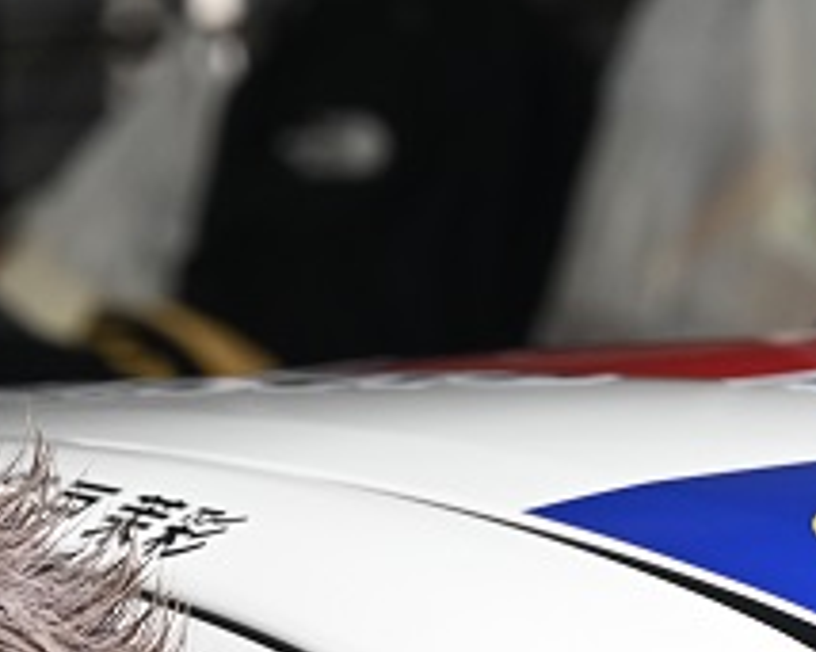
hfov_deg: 2.6
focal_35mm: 741
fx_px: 17887
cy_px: 940
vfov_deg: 2.1
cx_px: 225
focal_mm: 200
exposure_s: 1/200
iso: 800
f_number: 6.3
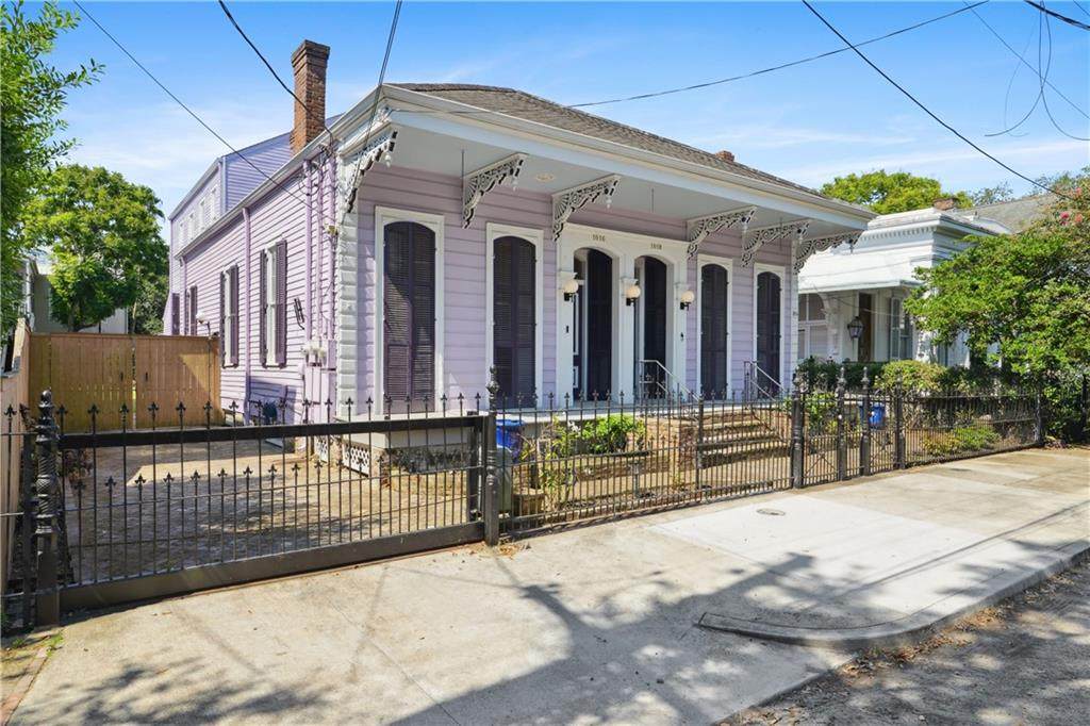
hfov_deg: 78.6
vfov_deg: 57.2
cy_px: 363
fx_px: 666
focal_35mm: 22
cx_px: 545
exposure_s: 1/500
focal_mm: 22
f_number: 13
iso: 400
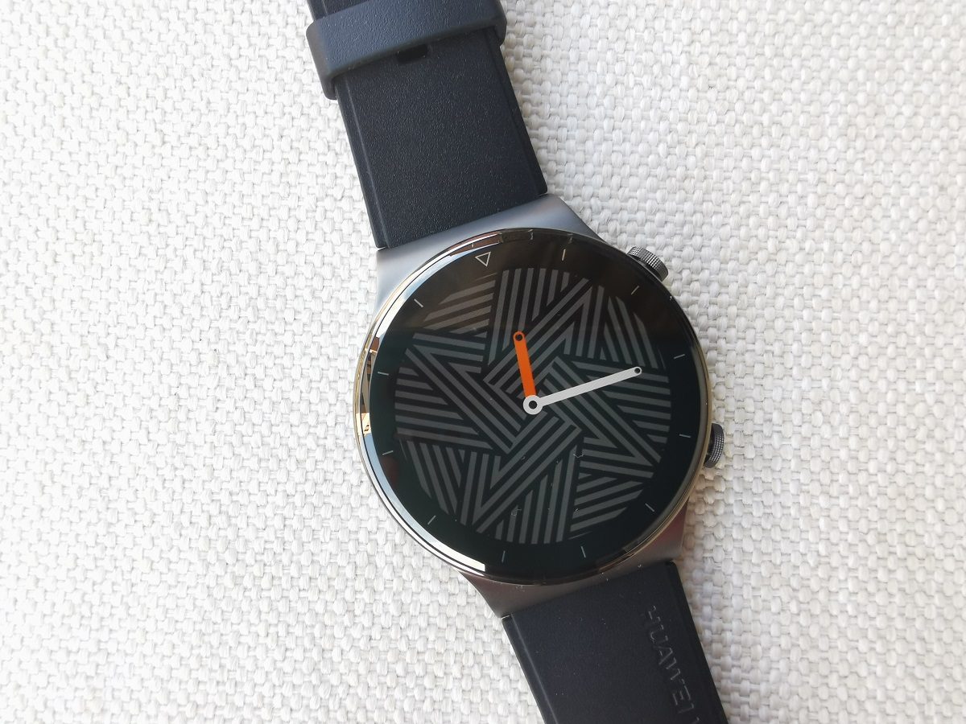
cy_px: 362
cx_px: 483
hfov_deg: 67.3
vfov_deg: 53.1
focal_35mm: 26
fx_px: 726
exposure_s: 1/50
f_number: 2.2
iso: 50
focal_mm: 2.35
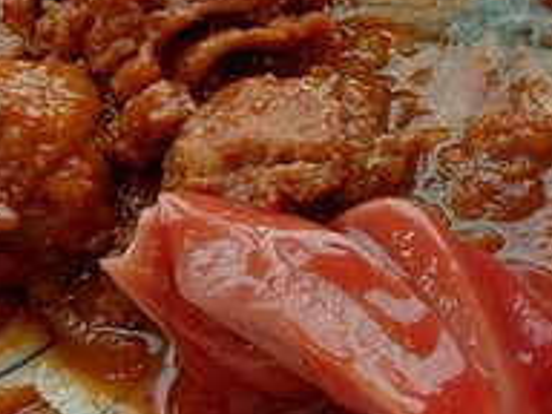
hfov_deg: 15.4
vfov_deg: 12.4
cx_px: 857
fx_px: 1866
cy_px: -42
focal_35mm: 117
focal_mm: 4.69
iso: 50
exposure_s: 1/120
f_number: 1.8
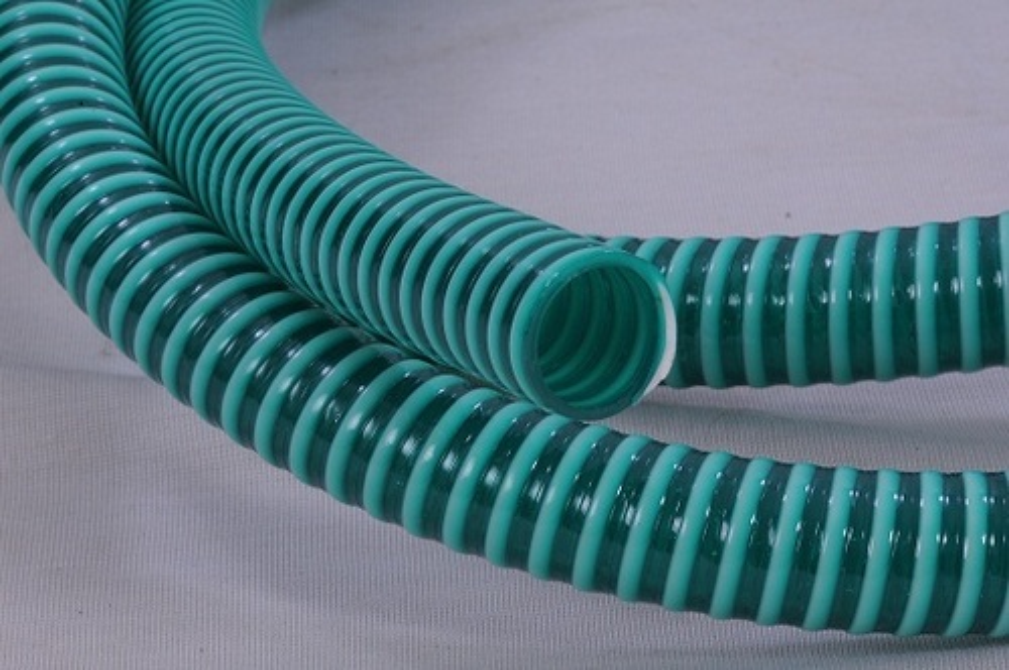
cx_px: 504
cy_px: 335
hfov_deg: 6.9
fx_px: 8397
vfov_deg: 4.6
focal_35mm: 300
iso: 200
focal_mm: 200
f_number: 29
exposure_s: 1/160
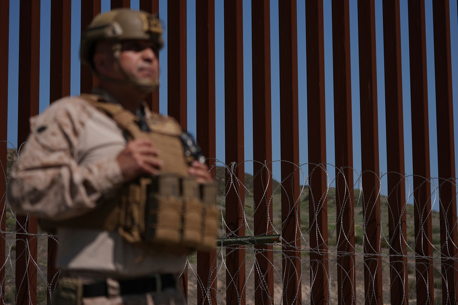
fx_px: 1272
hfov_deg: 20.4
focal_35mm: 100
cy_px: 152
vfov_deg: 13.7
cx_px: 229
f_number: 4.5
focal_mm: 100
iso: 250
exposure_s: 1/4000
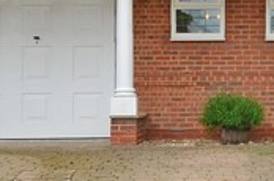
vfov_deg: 12.2
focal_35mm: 106
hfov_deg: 18.8
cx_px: 269
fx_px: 805
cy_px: -96
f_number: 8
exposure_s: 1/400
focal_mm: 12
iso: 320
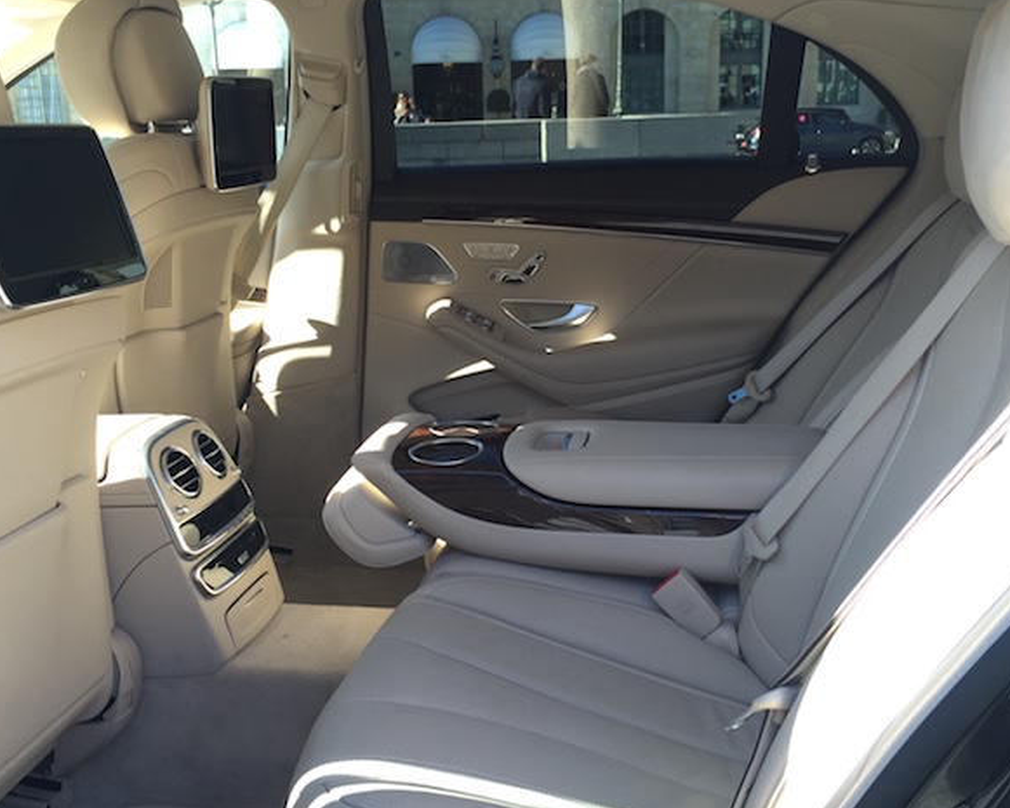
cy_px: 403
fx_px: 1166
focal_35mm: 39
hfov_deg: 46.8
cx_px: 492
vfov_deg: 38.2
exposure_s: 1/103
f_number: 2.2
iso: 32
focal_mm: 4.15
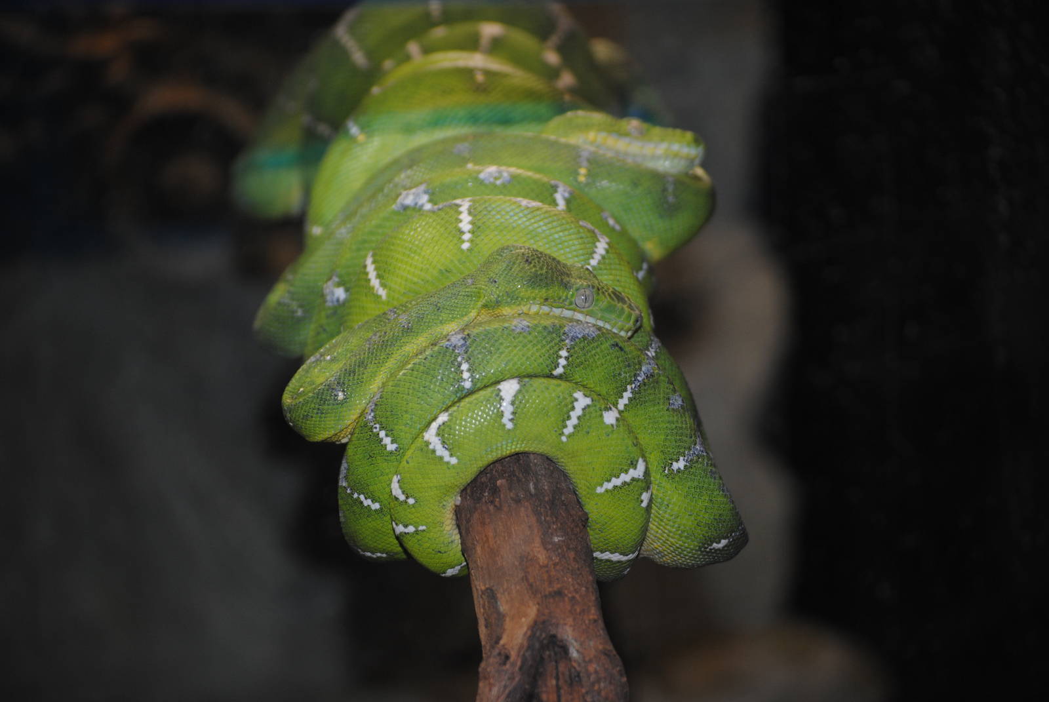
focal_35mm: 112
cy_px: 351
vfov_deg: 12.2
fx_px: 3282
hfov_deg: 18.2
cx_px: 524
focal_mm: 75
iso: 200
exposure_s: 1/60
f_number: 4.2
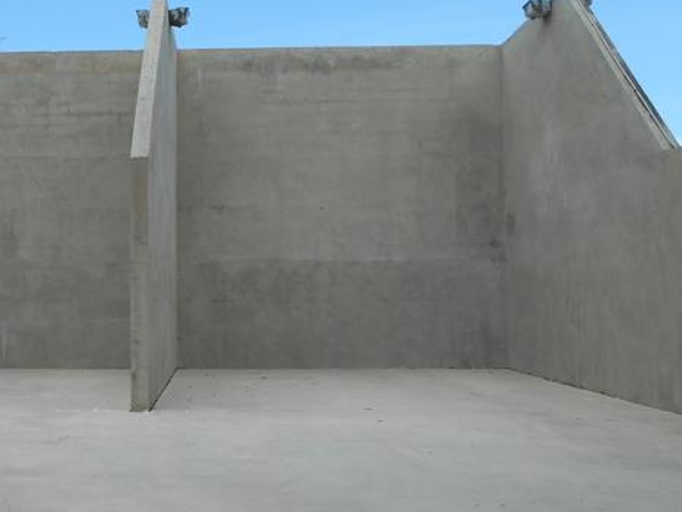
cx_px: 162
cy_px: 241
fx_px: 887
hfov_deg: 40.7
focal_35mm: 45
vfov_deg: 32.2
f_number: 3.2
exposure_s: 1/800
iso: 80
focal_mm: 4.6
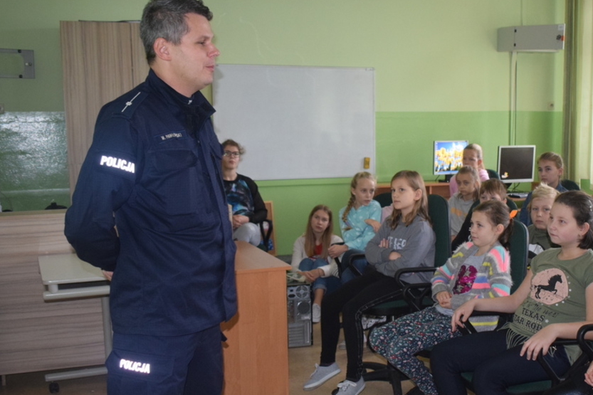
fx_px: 785
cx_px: 398
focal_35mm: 48
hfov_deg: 40.8
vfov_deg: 28.1
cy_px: 255
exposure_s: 1/60
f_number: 3.8
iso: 2000
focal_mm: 23
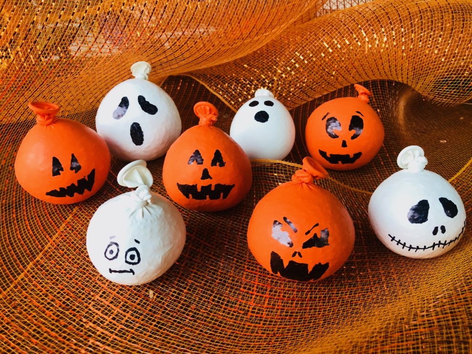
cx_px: 236
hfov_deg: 63.4
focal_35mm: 28
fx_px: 382
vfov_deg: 49.8
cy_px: 177
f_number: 1.8
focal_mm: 3.99
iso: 50
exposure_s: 1/15
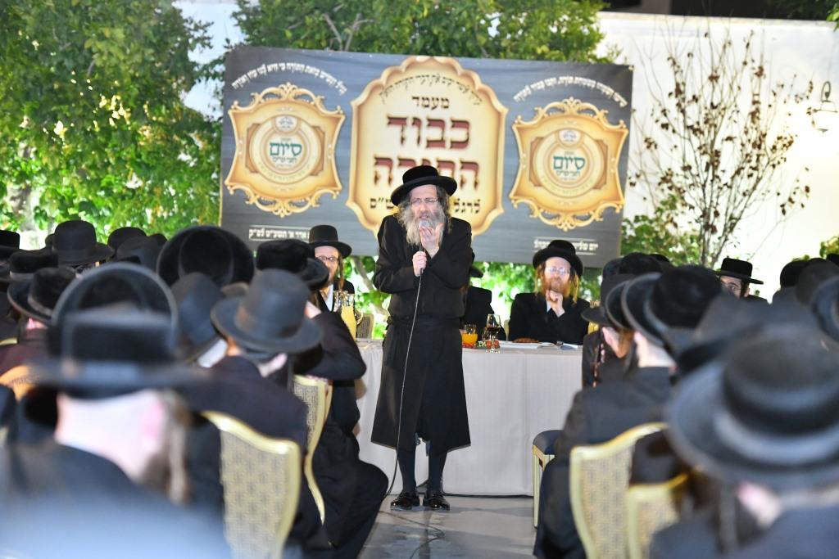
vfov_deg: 13.0
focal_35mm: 105
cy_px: 280
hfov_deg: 19.5
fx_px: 2447
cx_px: 420
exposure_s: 1/100
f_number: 3.5
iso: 4000
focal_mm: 105
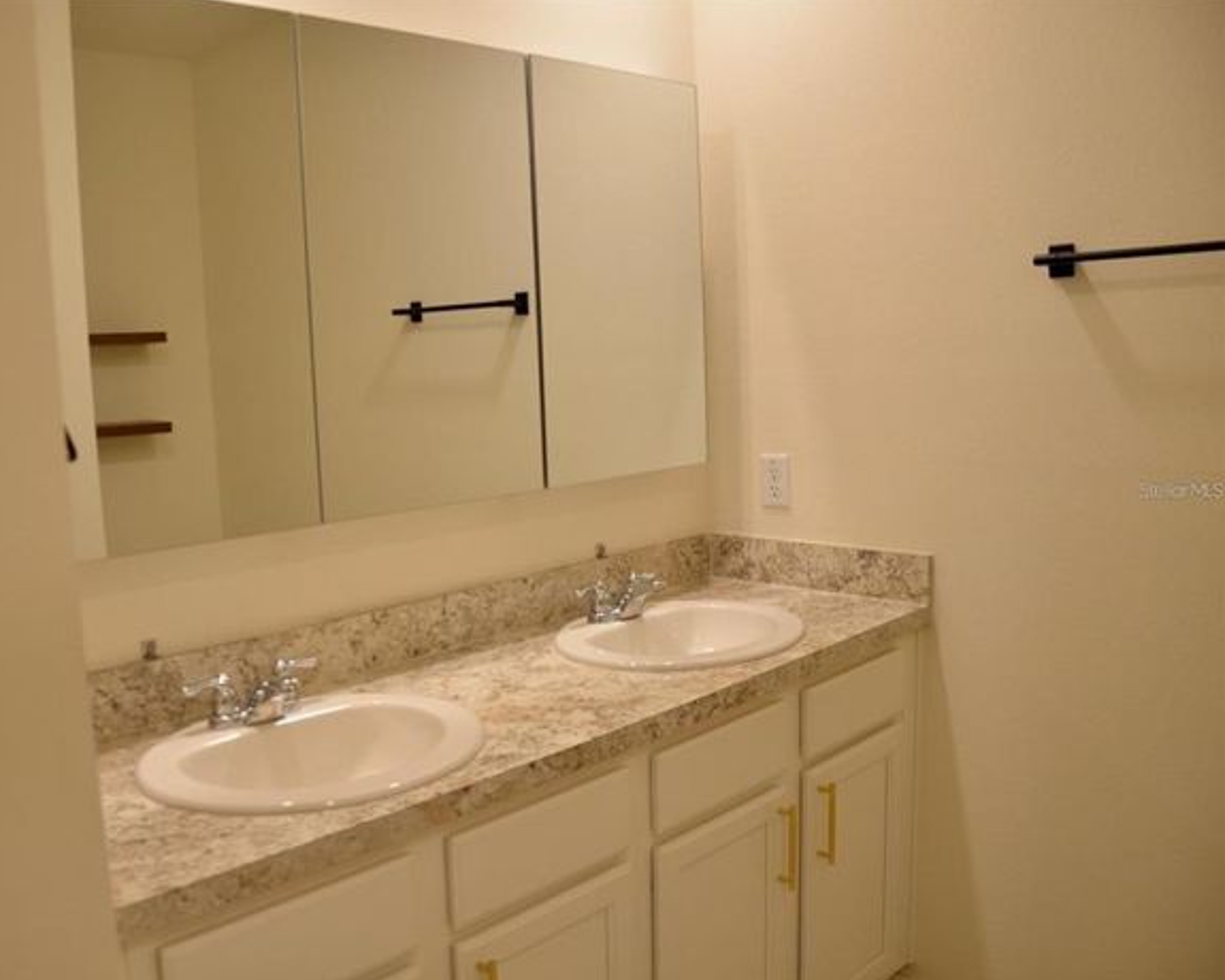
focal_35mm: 31
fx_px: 1124
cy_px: 490
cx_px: 476
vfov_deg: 47.1
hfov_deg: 56.6
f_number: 4
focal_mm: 18
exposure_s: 1/60
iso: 500
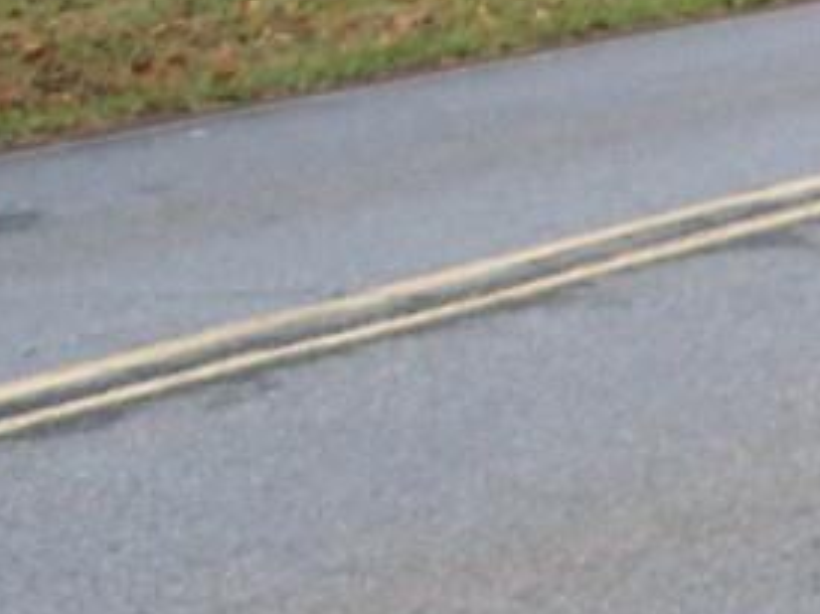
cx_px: 2350
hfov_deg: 6.8
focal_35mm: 268
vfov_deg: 5.5
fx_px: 6346
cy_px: 286
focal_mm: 7.54
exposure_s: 1/160
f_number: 2.8
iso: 64
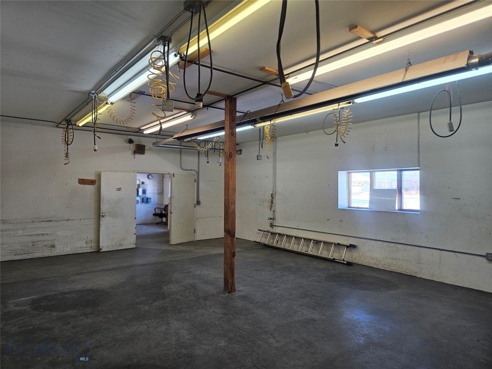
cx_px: 246
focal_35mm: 23
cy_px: 184
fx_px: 327
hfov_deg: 73.9
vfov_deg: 58.9
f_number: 1.8
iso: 125
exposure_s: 1/120
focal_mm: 5.4
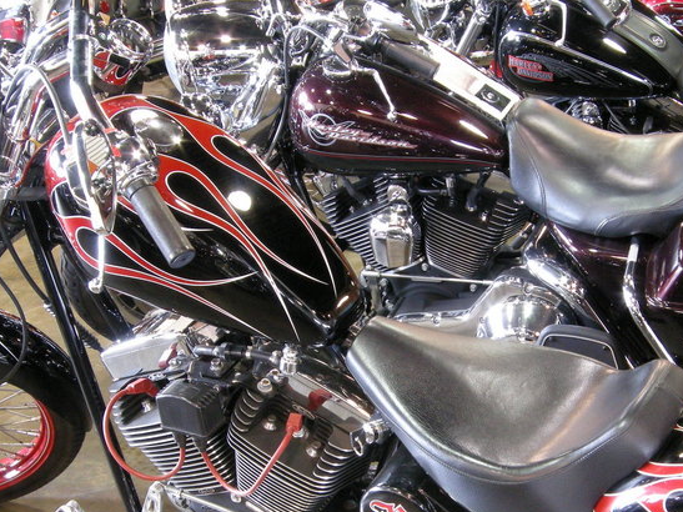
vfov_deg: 22.7
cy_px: 396
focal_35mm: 64
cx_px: 395
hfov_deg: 30.2
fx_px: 1262
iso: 200
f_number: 5.4
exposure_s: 1/2
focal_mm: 7.5
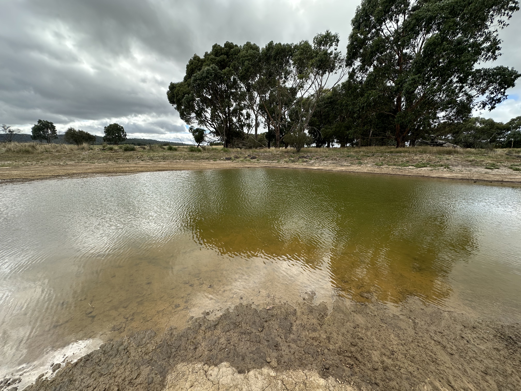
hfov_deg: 102.1
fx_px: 211
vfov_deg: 85.7
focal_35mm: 14
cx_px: 260
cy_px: 196
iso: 40
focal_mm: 2.22
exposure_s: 1/698
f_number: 2.2
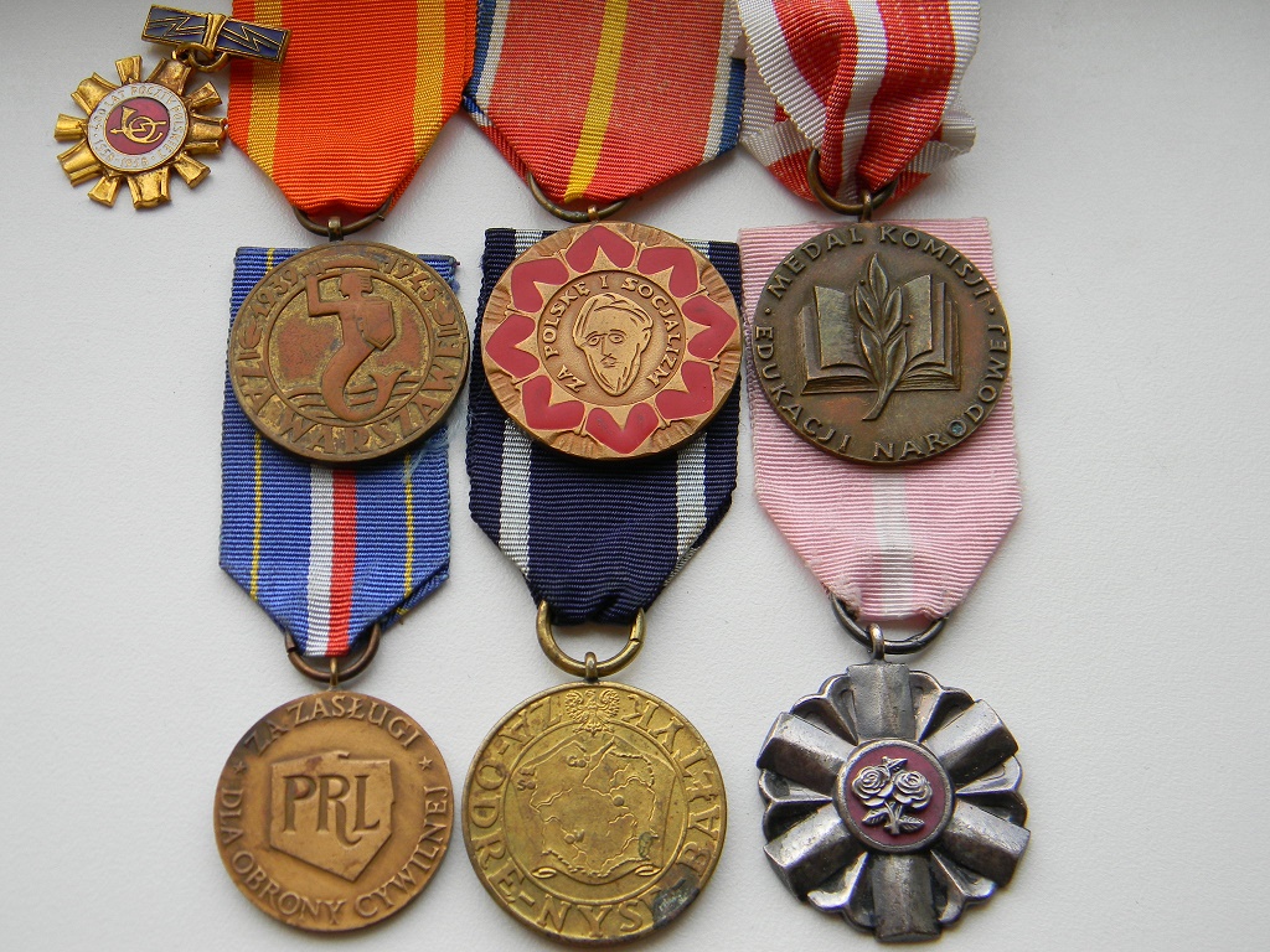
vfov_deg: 30.9
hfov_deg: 40.4
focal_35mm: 47
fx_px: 1724
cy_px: 476
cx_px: 635
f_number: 3.9
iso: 80
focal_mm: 8.6
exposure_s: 1/75.6
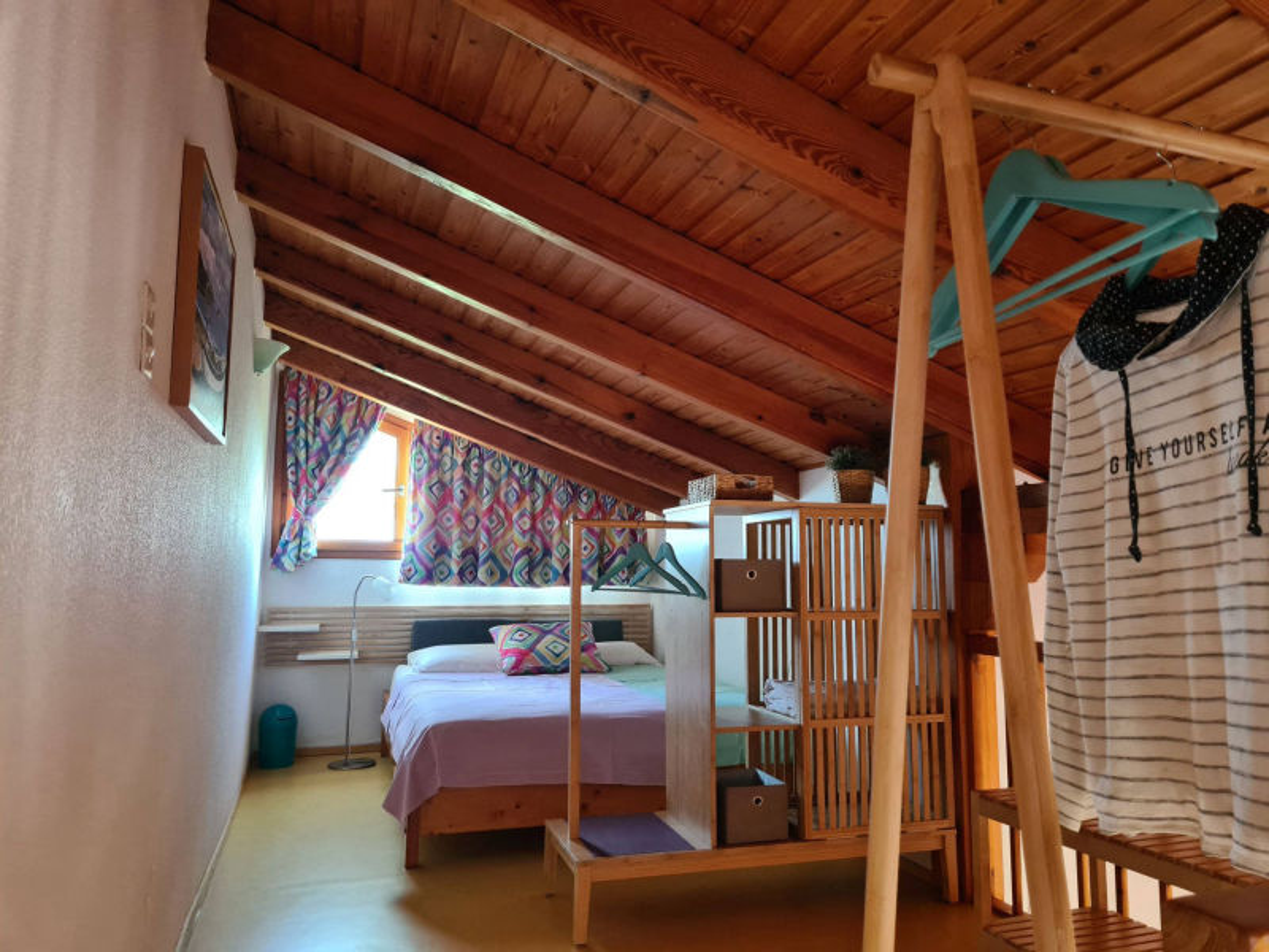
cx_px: 634
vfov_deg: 53.1
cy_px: 476
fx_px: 953
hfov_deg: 67.3
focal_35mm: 26
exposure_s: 1/50
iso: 640
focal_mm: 5.4
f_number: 1.8
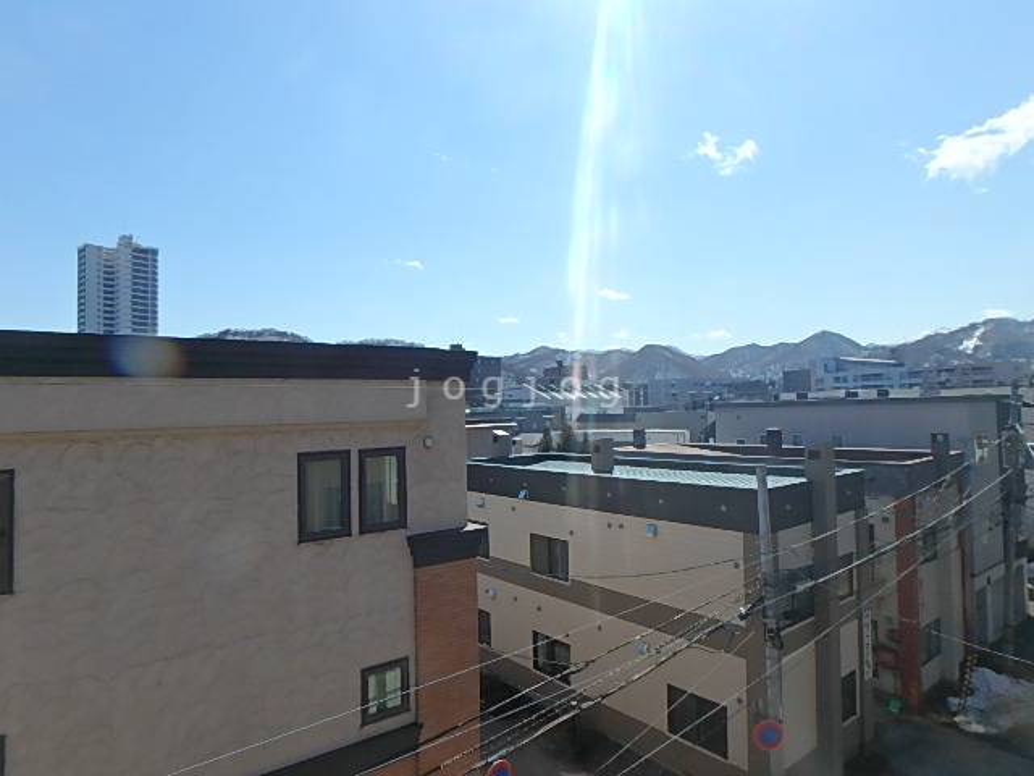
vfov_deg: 63.4
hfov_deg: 79.0
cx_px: 517
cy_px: 388
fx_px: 627
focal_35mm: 21
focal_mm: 3.7
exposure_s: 1/800
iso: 125
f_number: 6
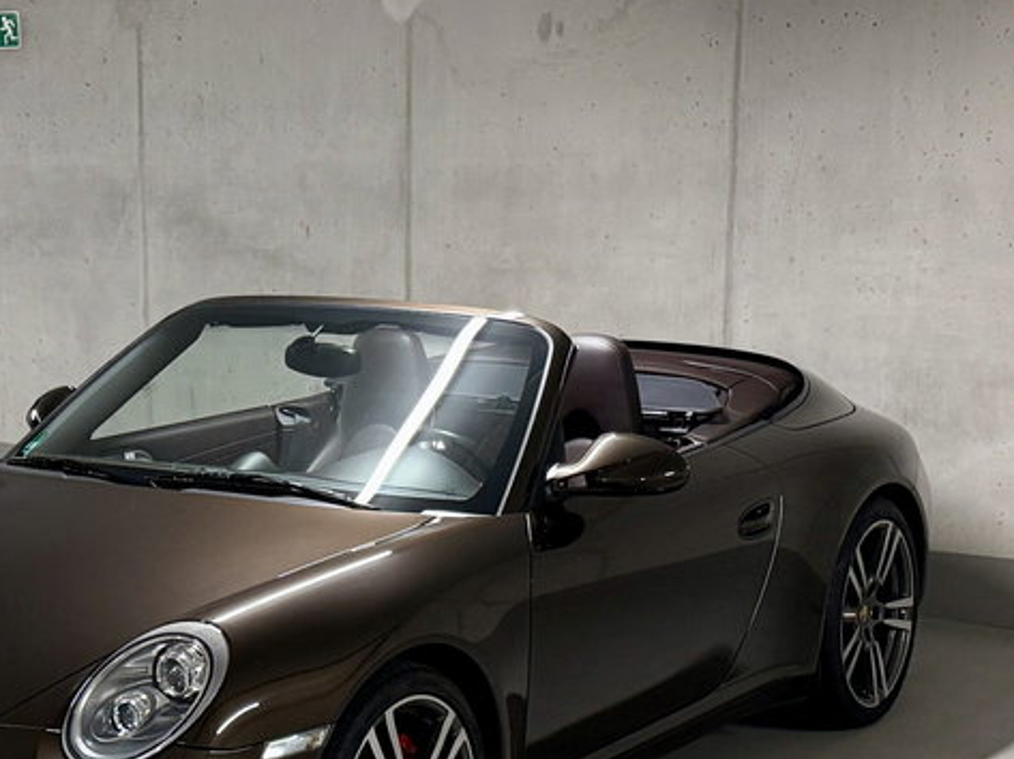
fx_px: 1142
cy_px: 459
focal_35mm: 39
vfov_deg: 36.6
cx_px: 221
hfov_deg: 45.7
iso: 320
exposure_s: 1/100
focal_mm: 6.76
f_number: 1.78
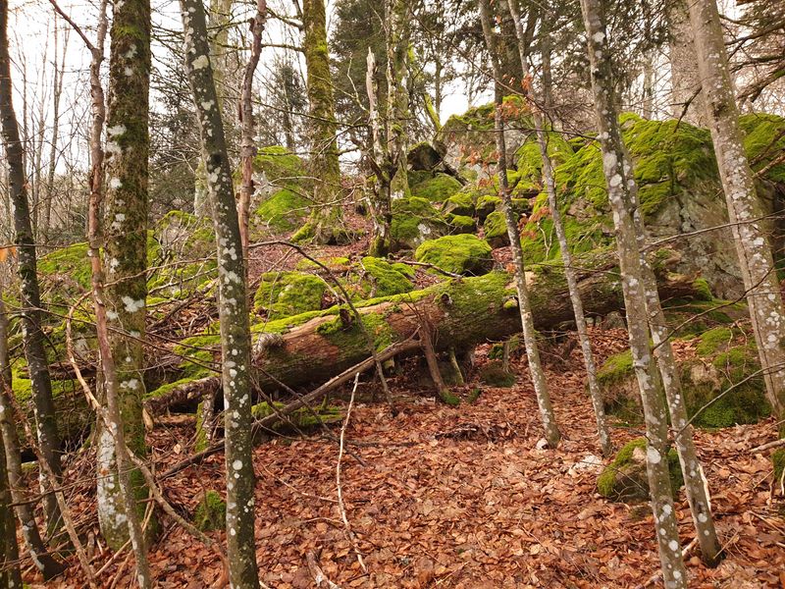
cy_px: 294
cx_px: 392
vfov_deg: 53.1
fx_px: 590
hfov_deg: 67.3
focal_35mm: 26
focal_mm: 4.3
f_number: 1.5
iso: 250
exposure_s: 1/50
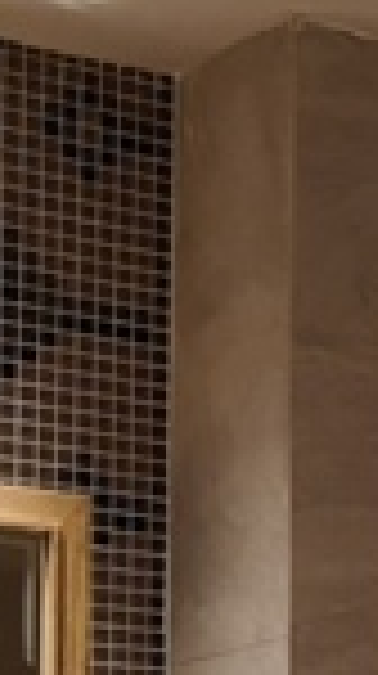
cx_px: 1080
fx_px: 2807
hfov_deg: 7.0
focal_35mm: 157
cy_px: 963
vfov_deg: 13.1
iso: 320
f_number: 1.8
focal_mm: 3.95
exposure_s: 1/33.3
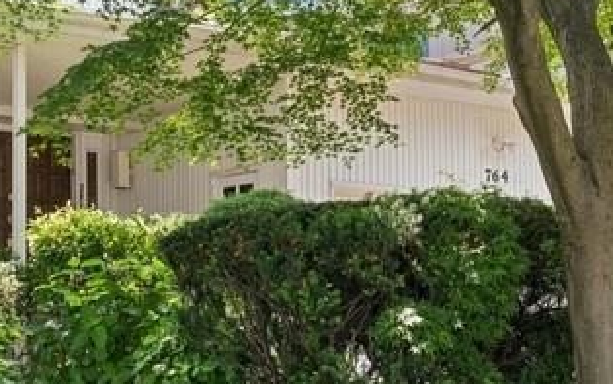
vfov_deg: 18.5
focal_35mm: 70
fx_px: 1171
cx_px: 119
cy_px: 314
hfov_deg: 28.7
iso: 100
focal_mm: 24
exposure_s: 1/13
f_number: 11
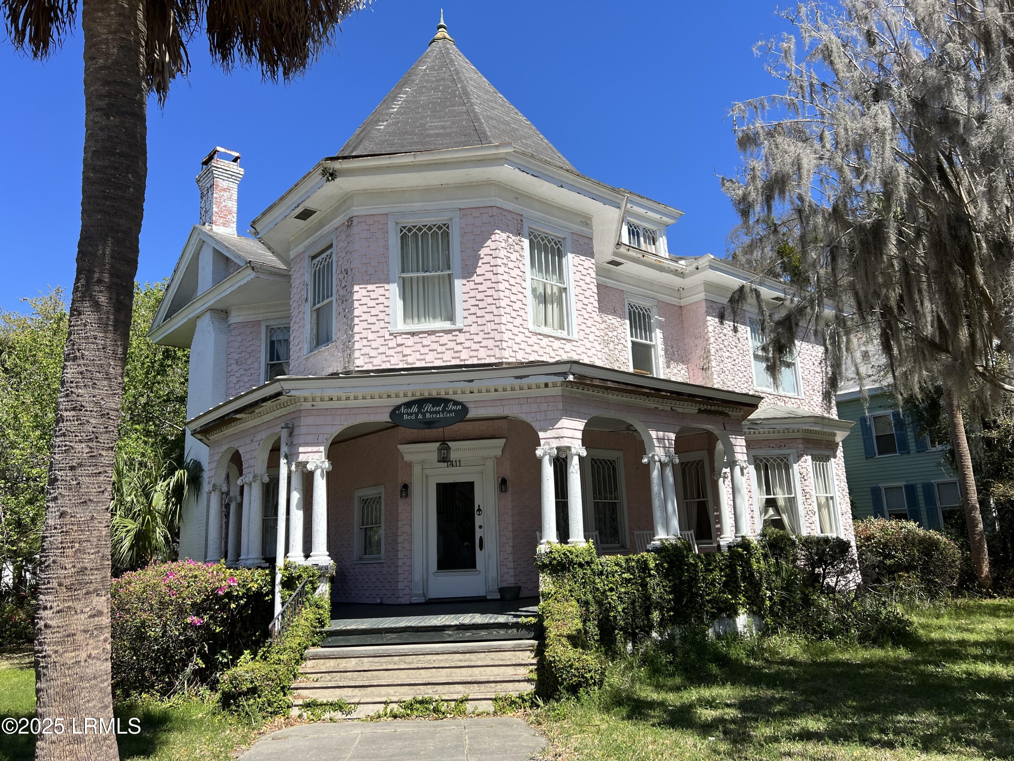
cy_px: 380
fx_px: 762
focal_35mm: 26
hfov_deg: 67.3
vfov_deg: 53.1
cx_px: 507
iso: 50
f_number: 1.5
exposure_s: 1/3460
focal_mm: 5.7
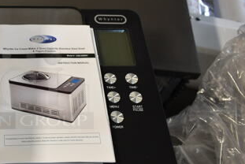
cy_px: 88
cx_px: 6
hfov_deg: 34.5
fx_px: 361
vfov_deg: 25.6
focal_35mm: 53
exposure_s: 1/30
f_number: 3.5
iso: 400
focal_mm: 18
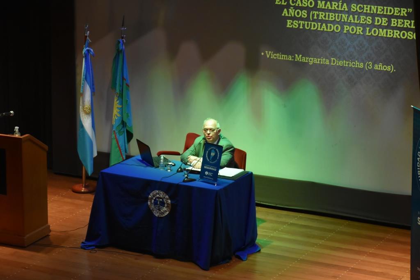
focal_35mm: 105
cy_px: 140
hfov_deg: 19.5
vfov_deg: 13.0
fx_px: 1225
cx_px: 210
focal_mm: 70
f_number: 5
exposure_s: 1/60
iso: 3200
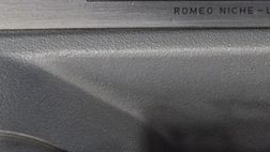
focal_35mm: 279
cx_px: 170
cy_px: -31
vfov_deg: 4.3
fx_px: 1998
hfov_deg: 7.7
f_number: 7.1
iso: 1250
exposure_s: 1/30
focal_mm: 70
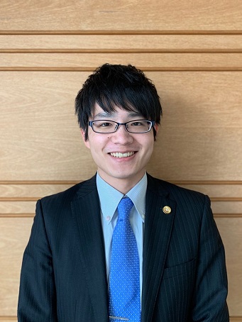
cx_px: 121
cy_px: 161
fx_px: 242
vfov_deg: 67.3
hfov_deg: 53.1
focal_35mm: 26
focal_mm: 4.25
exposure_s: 1/80
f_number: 1.8
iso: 100
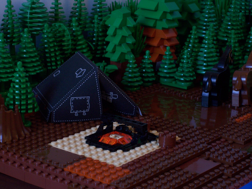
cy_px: 94
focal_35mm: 108
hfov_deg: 18.2
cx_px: 126
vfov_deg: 13.7
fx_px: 786
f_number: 4.8
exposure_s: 1/8
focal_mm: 18.6
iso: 160
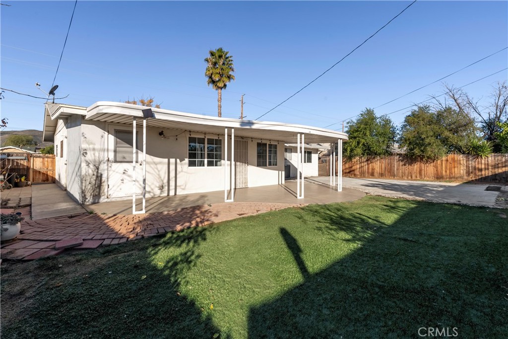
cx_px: 254
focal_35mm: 16
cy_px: 170
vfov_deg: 73.8
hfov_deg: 96.7
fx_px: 226
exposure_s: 1/125
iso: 100
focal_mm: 16
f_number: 13
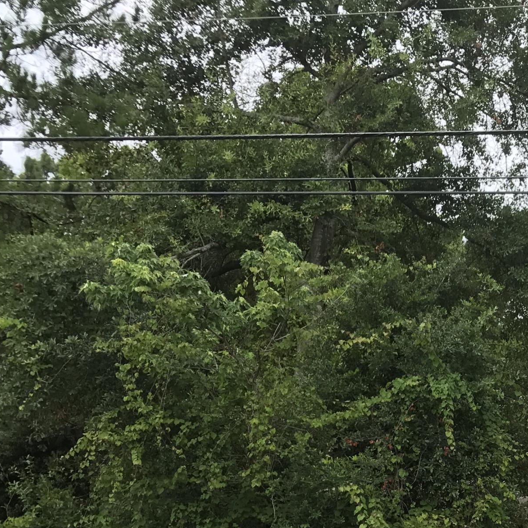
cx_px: 572
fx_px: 1070
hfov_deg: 25.8
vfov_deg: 27.0
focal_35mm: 62
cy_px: 454
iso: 20
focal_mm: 3.99
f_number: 1.8
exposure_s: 1/778
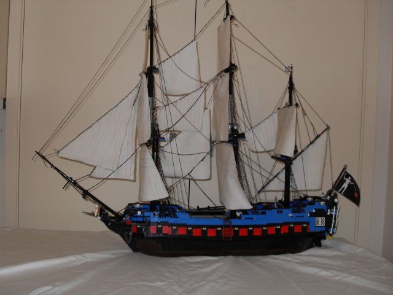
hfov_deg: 50.1
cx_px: 196
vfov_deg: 38.7
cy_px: 148
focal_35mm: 37
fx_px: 420
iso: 100
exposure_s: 1/45
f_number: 2.8
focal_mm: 6.3
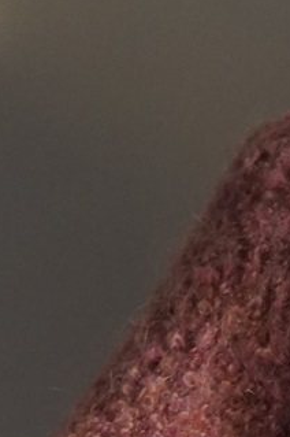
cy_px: 638
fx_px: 2470
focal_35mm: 204
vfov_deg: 9.8
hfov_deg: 6.4
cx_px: 685
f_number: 2.8
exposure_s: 1/40
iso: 4000
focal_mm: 31
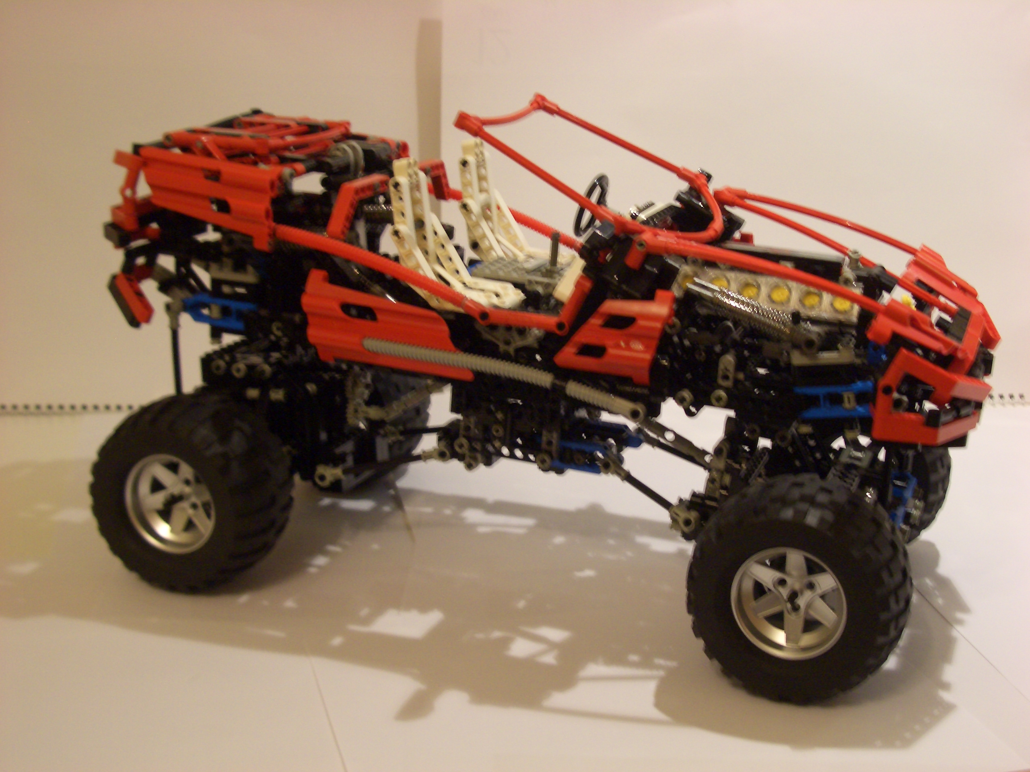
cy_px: 386
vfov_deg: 29.7
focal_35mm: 49
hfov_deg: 38.9
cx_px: 515
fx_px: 1458
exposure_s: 1/8
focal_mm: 8.2
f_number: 3.1
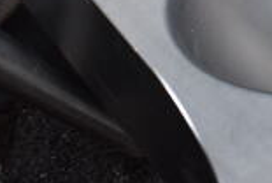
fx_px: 802
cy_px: -116
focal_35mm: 106
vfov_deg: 12.2
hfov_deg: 18.3
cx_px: 319
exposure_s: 1/125
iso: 320
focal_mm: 18
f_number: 5.6
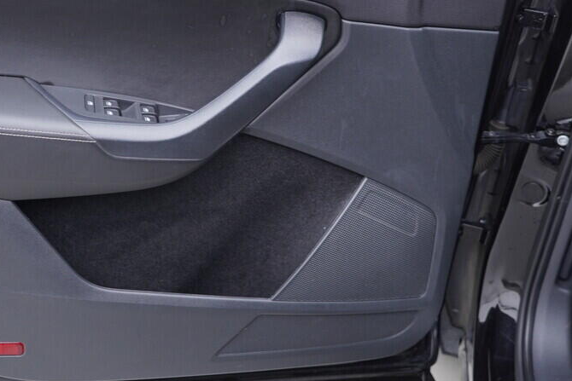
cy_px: 121
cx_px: 158
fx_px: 874
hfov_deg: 35.6
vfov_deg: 24.5
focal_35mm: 55
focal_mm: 24
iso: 200
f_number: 2.8
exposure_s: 1/40
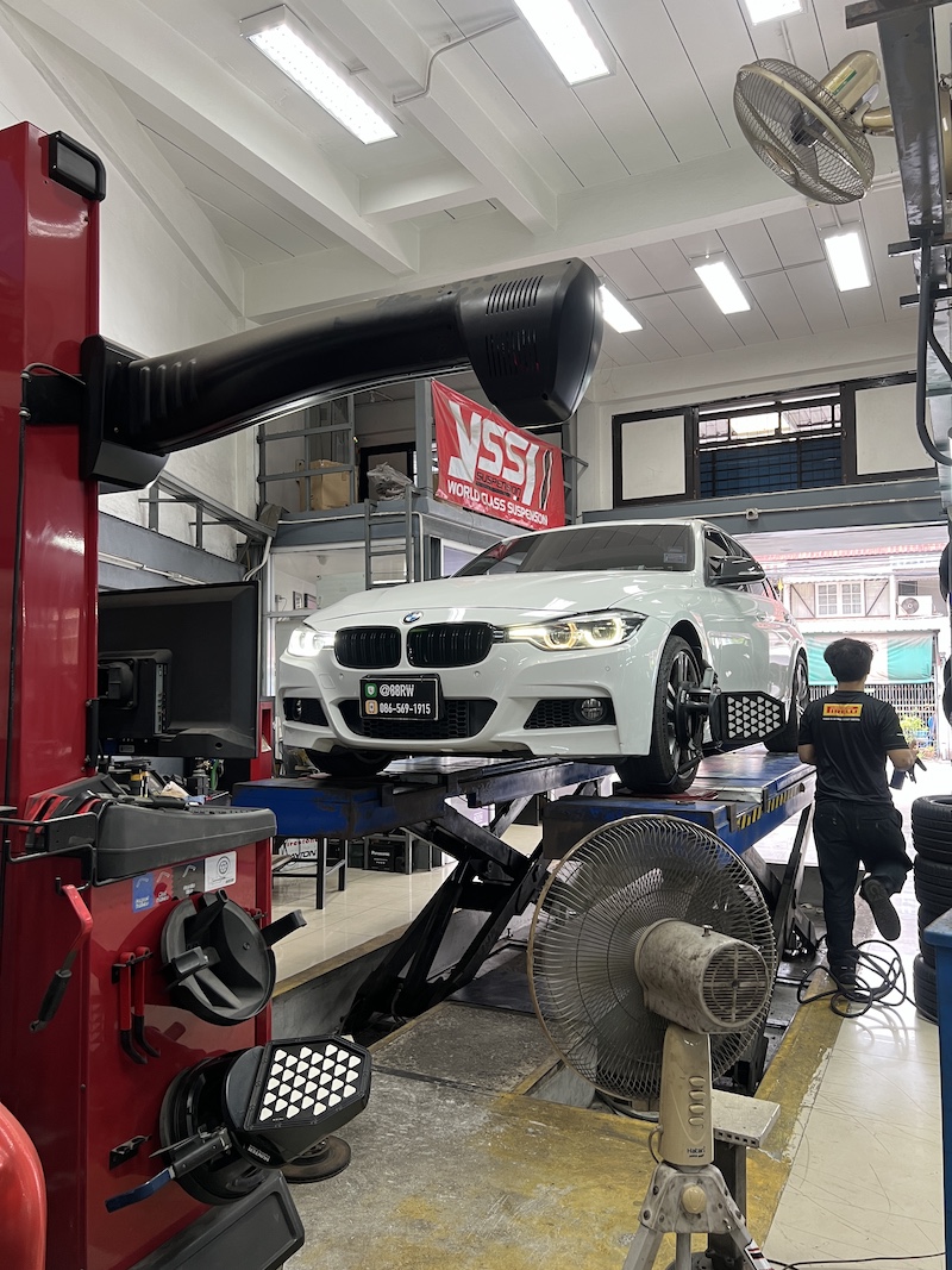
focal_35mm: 26
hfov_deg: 53.1
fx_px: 954
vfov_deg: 67.3
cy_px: 635
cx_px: 476
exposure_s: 1/50
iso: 100
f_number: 1.5
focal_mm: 5.7
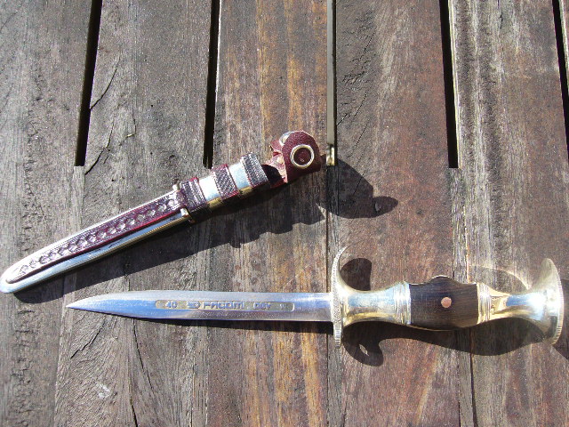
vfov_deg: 40.7
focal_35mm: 35
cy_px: 214
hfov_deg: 52.6
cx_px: 284
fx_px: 575
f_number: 5.6
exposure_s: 1/125
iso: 80
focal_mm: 5.8
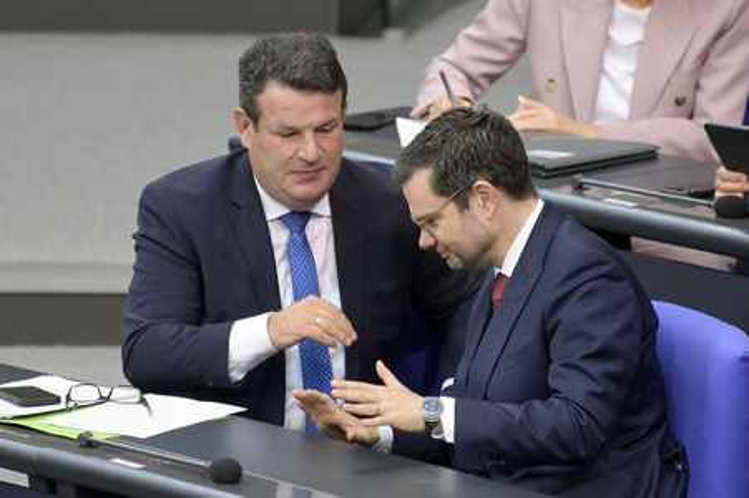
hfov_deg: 4.1
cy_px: 249
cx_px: 374
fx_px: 10395
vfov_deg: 2.7
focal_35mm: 500
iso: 8000
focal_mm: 500
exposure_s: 1/400
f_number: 5.6
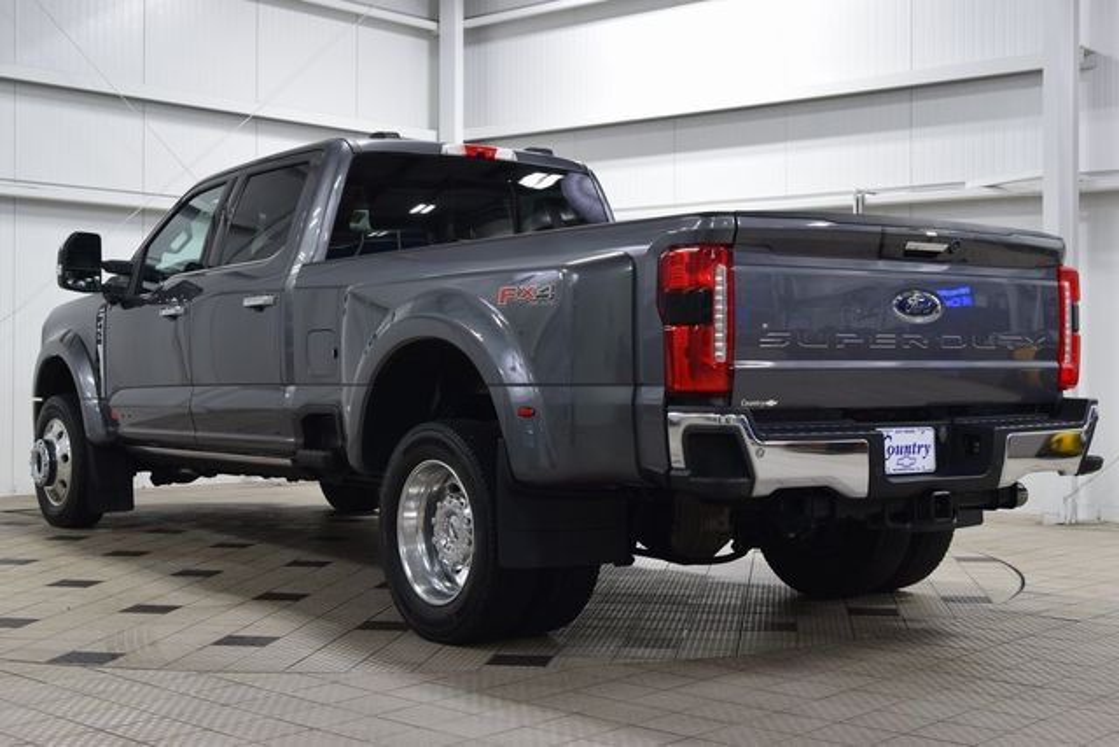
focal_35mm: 51
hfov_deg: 38.9
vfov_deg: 26.5
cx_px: 560
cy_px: 374
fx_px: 1586
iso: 450
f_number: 6.3
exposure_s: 1/15
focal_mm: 34
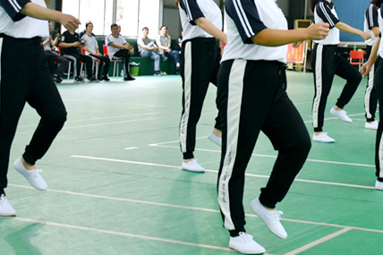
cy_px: 11
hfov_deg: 24.3
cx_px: 313
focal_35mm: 82
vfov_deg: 16.4
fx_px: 872
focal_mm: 26
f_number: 3.8
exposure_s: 1/125
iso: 400
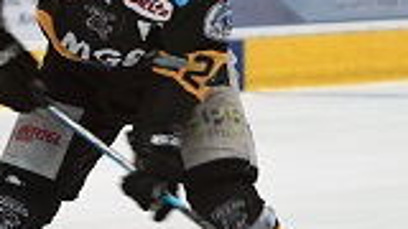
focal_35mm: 547
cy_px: 67
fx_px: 5918
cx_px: -46
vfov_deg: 2.2
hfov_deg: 3.9
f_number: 4
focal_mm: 113
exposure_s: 1/125
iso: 500
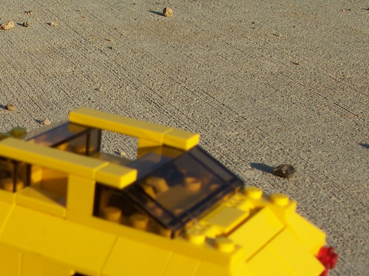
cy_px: 225
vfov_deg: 15.6
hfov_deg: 20.5
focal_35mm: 94
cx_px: 50
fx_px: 1002
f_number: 4.8
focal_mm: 8.6
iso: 80
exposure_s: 1/750
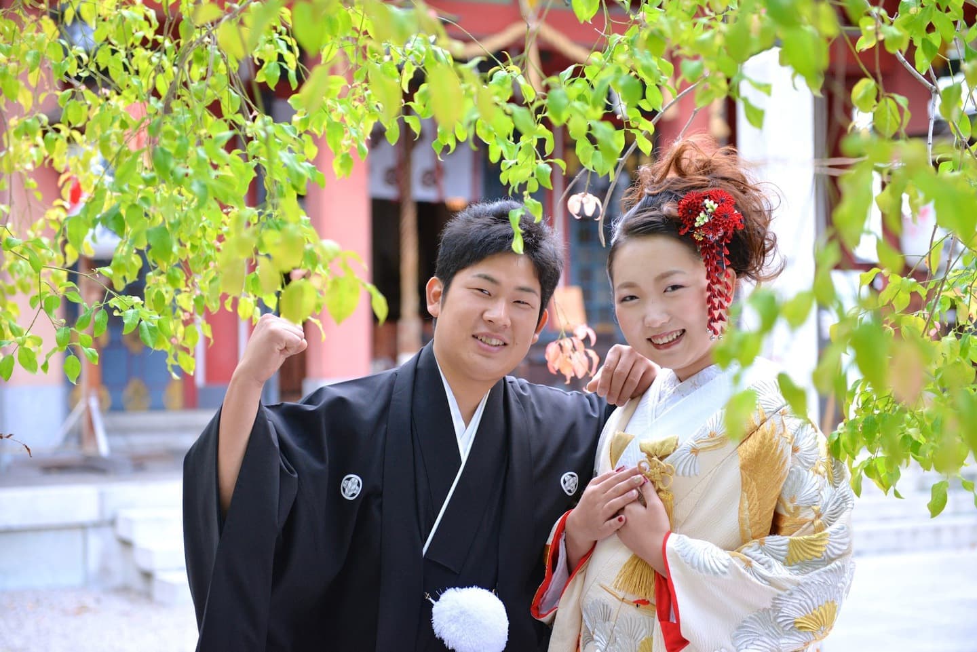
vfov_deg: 19.5
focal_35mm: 70
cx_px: 488
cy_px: 326
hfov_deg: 28.8
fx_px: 1900
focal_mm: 70
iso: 2000
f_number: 4
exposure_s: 1/800
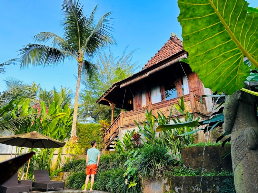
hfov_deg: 71.6
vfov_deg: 56.8
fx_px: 179
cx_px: 129
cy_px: 96
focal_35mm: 24
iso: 80
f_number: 1.78
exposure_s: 1/714
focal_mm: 6.86
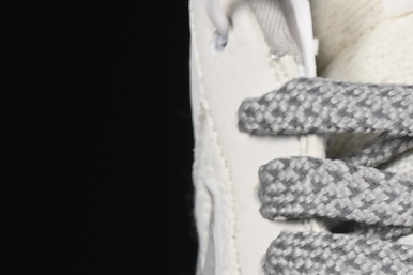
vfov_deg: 2.5
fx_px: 6204
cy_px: 647
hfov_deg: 3.8
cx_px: 800
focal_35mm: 541
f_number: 8
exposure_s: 1/80
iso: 160
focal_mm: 50
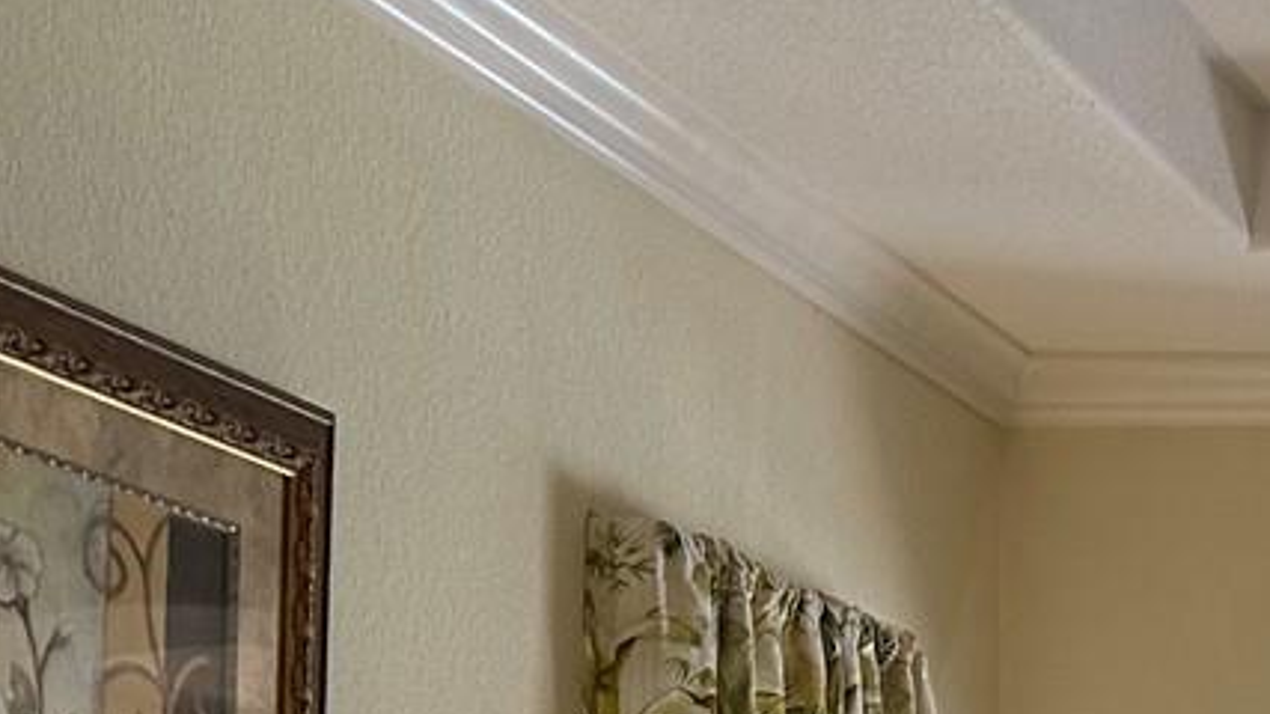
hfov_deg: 17.9
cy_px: 1279
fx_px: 3300
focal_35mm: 98
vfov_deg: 11.5
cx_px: 2213
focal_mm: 6.86
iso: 125
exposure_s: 1/60
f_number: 1.78
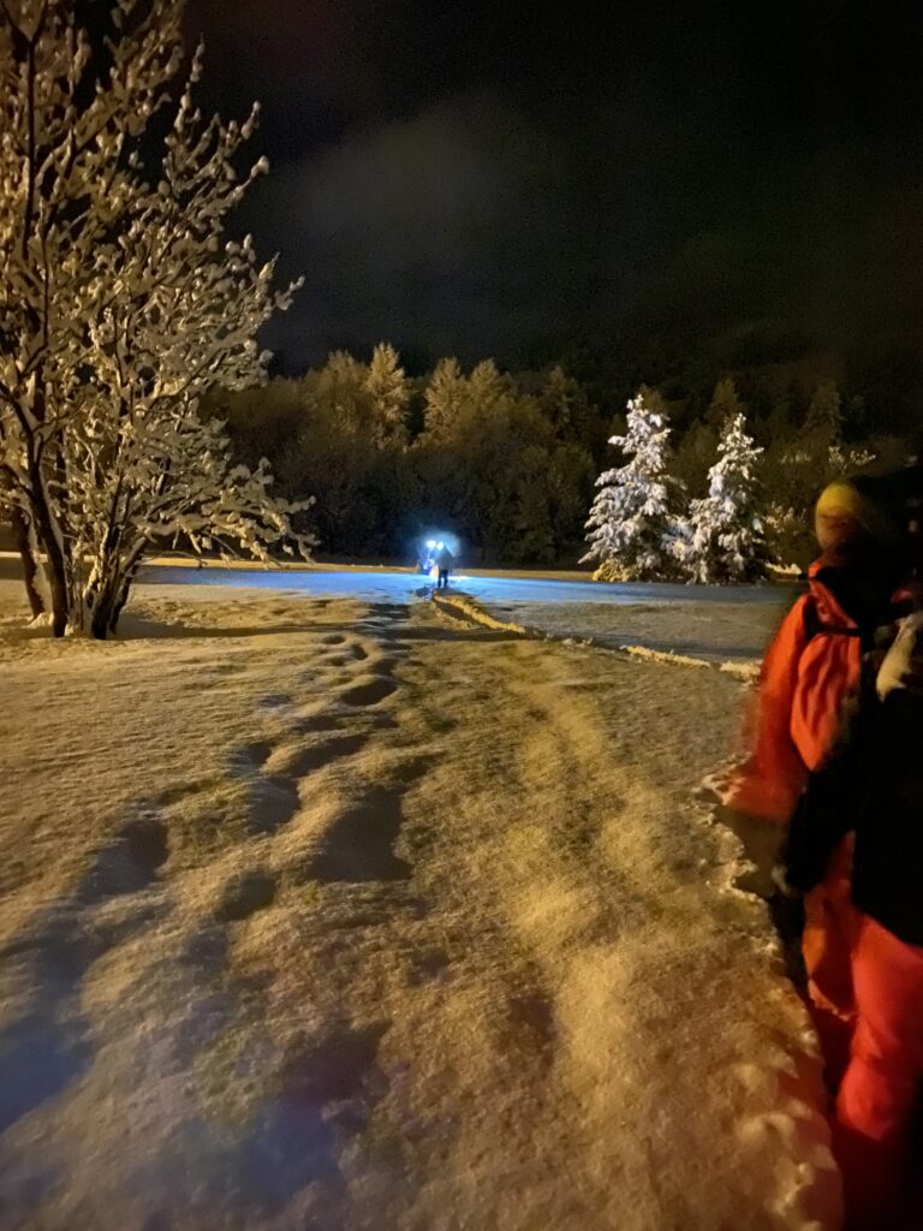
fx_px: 924
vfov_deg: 67.3
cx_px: 462
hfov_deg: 53.1
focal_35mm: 26
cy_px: 616
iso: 4000
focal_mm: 4.25
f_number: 1.8
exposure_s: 1/2
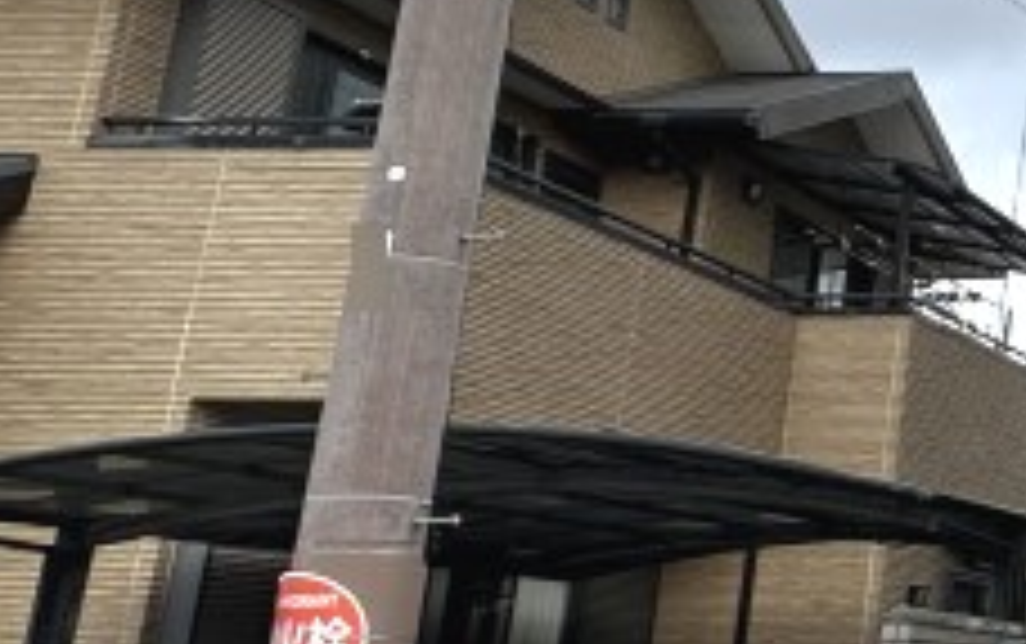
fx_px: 1819
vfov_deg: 20.0
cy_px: 252
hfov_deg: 22.4
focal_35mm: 65
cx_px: 1728
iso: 40
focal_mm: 2.22
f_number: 2.2
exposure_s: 1/785
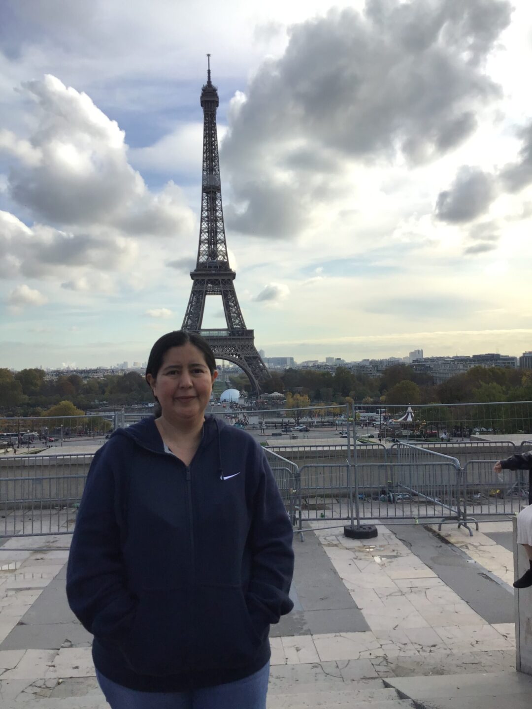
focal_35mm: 31
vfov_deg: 58.4
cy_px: 354
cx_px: 266
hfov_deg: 45.4
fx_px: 635
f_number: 2.4
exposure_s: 1/895
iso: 25
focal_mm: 3.3
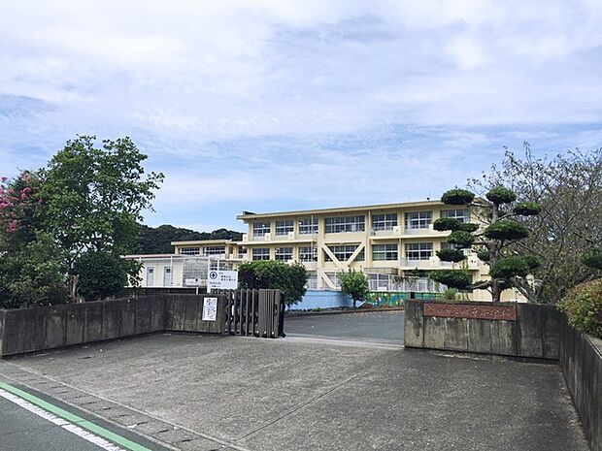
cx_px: 301
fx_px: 504
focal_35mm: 29
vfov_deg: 48.2
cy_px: 226
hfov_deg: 61.7
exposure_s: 1/2198
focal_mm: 4.15
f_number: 2.2
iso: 32
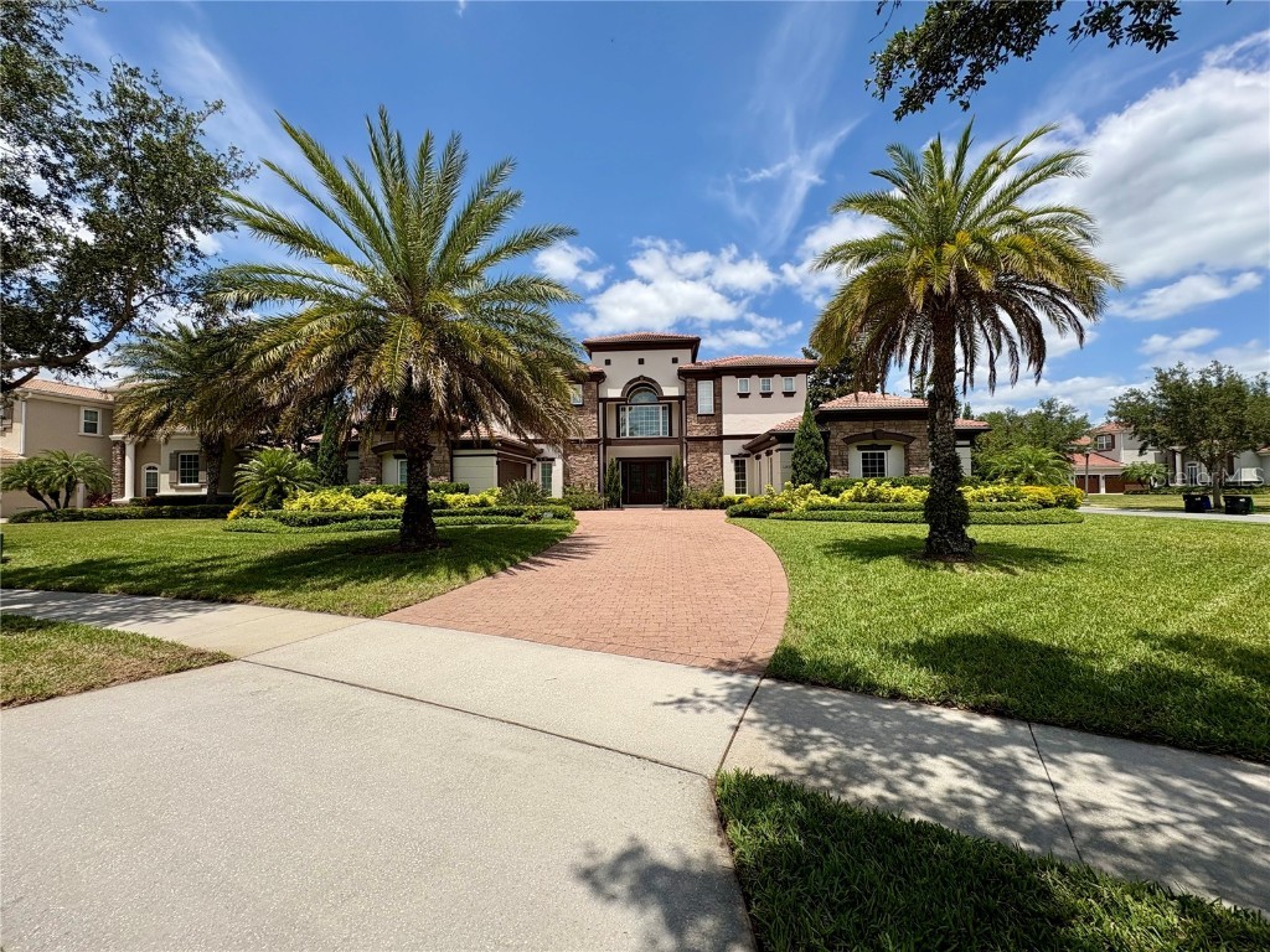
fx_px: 514
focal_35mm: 14
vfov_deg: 85.7
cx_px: 635
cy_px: 476
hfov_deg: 102.1
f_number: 2.2
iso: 50
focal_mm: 2.22
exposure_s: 1/2273
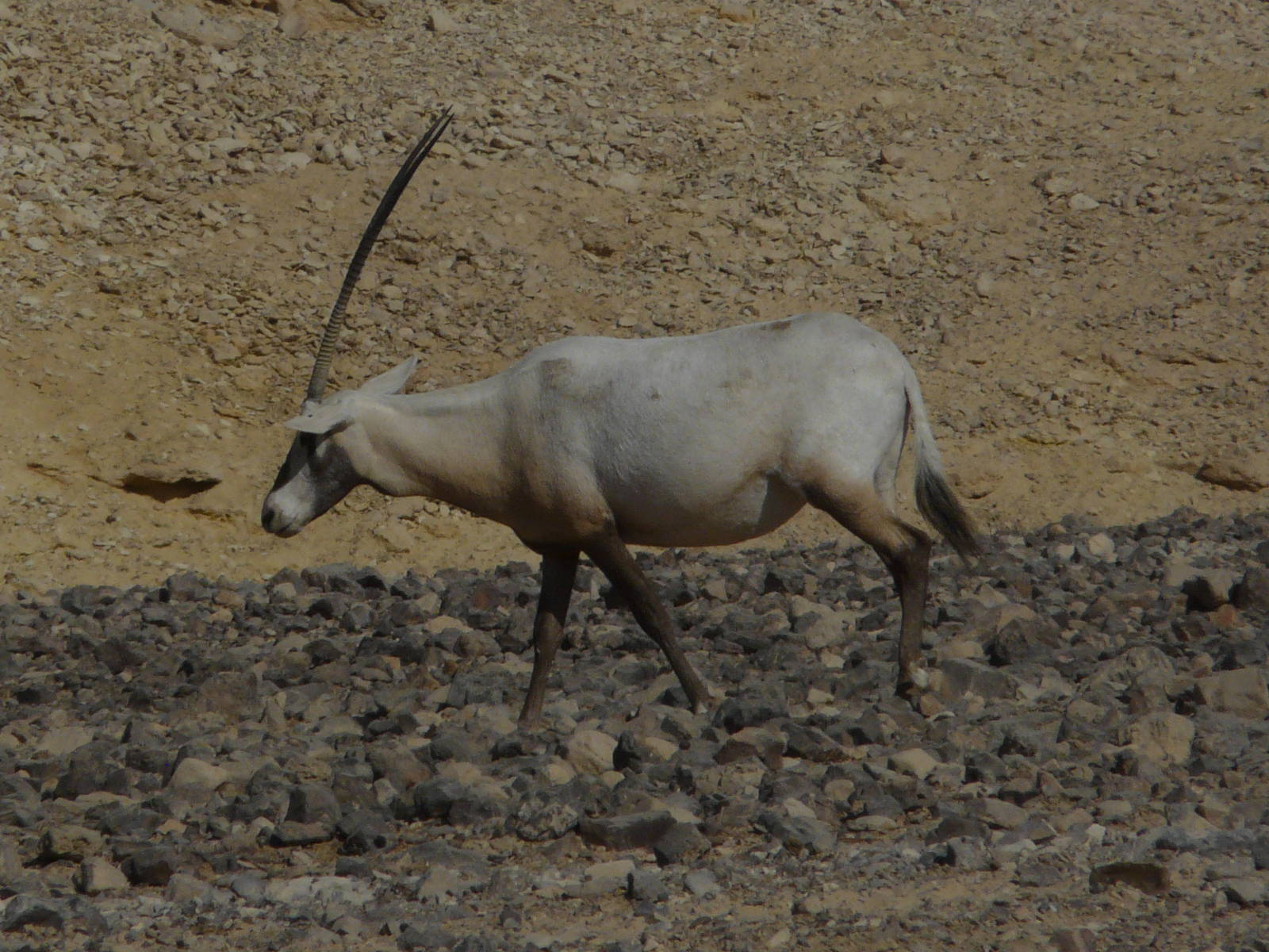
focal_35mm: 663
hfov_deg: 3.0
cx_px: 634
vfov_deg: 2.2
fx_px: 24305
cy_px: 476
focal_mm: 68.4
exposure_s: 1/1300
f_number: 8
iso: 100
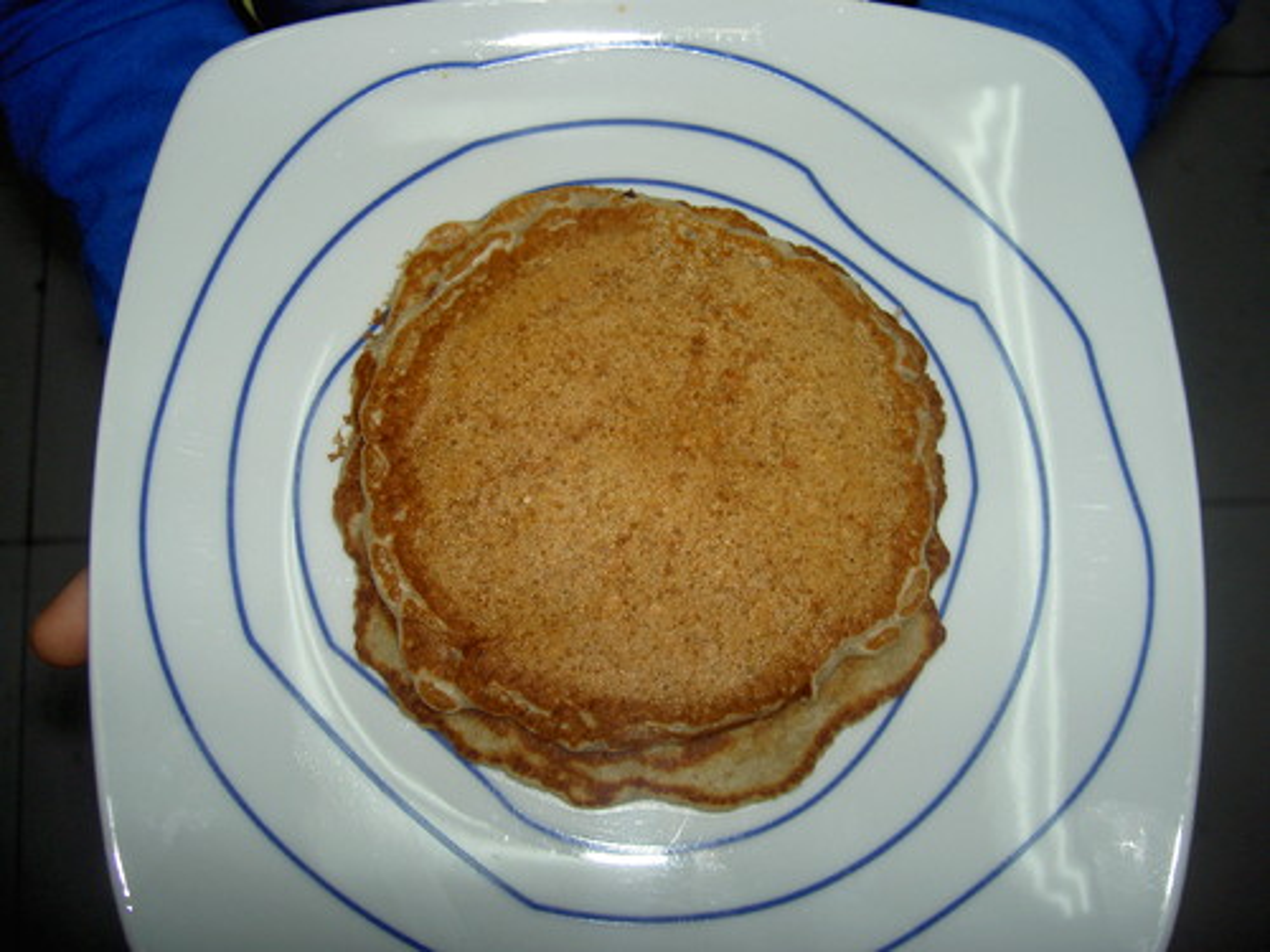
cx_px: 635
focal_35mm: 39
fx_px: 1431
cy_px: 476
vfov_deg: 36.8
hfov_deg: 47.9
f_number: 2.8
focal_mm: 8
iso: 100
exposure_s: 1/60
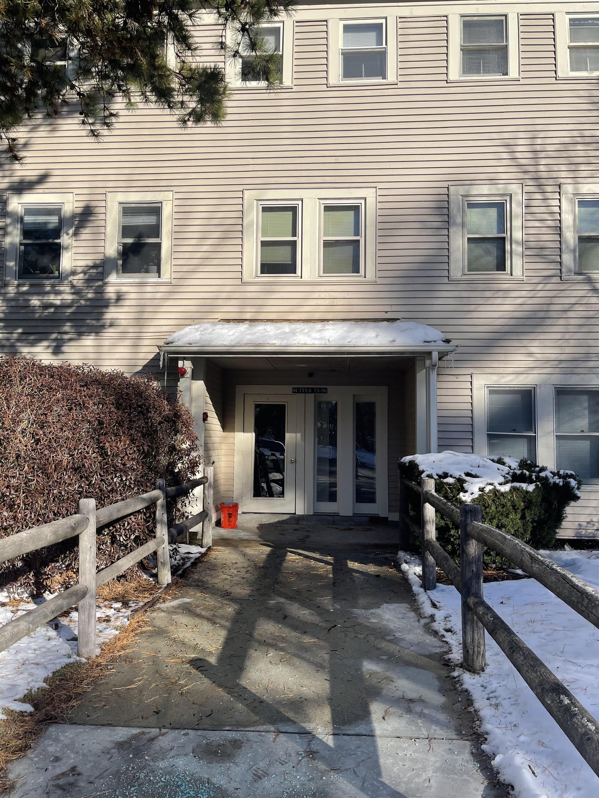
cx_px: 300
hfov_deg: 54.9
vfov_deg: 69.4
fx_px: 577
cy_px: 399
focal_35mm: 25
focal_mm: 5.1
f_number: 1.6
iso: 32
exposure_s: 1/3257
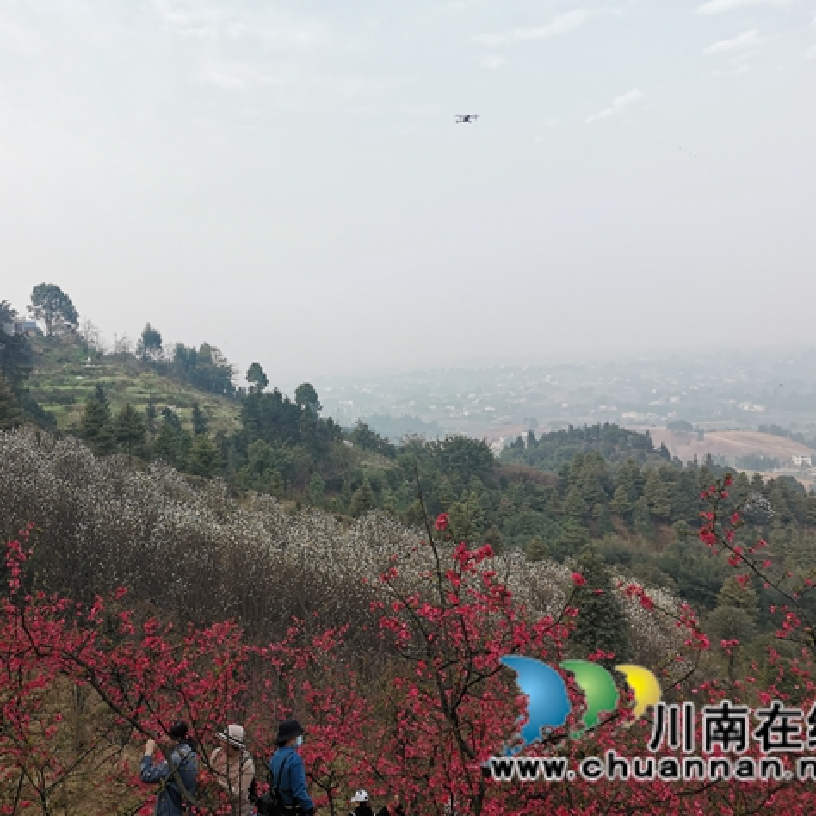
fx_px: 827
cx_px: 356
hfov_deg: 52.4
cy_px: 406
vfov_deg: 52.5
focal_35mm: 31
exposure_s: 1/421
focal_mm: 4.75
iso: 50
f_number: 1.8
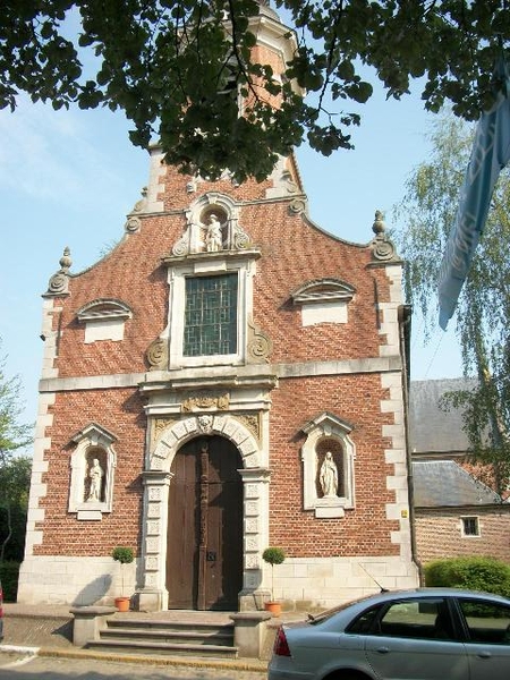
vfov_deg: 56.8
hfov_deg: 44.2
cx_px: 255
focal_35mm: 32
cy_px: 340
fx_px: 629
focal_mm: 5.7
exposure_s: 1/100
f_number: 8.8
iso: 80
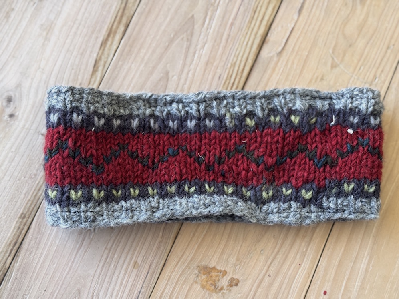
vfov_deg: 30.3
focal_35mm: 48
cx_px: 200
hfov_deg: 39.7
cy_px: 150
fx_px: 553
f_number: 1.78
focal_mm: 6.76
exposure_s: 1/129
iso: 100
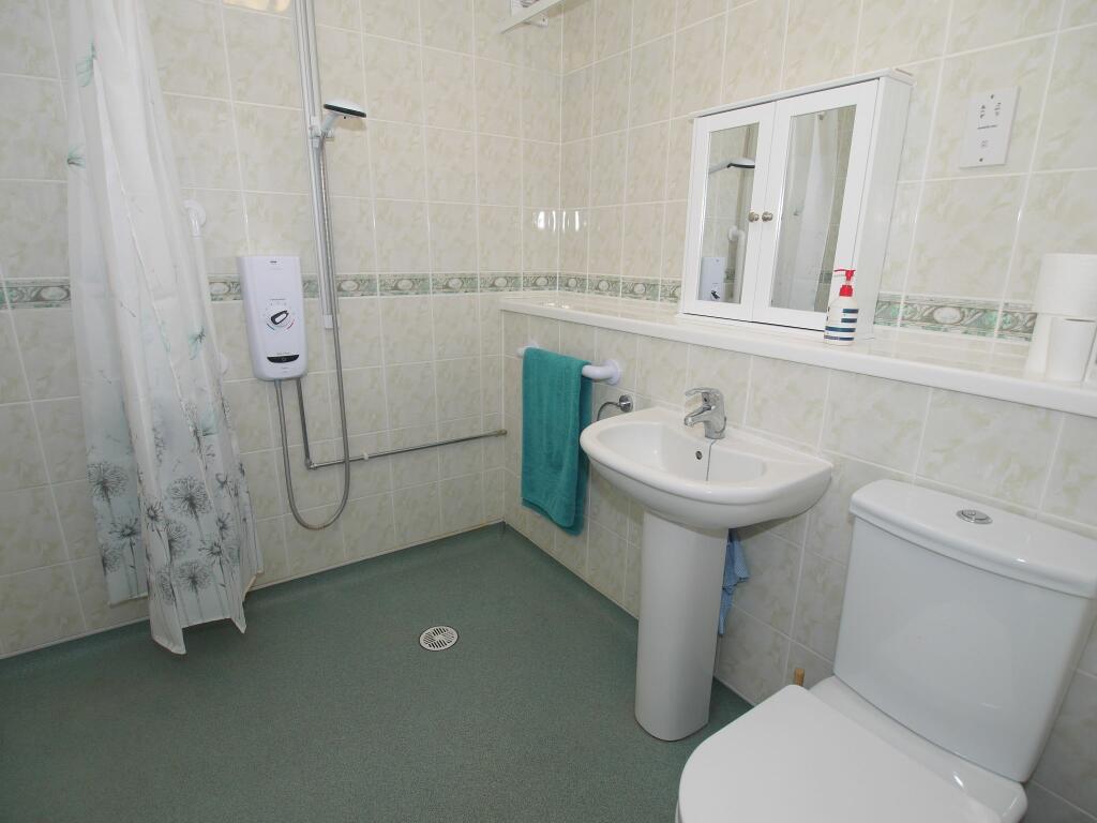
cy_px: 412
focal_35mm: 18
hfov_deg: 87.8
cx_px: 548
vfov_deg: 71.6
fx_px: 570
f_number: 4
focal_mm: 9
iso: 100
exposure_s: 1/60
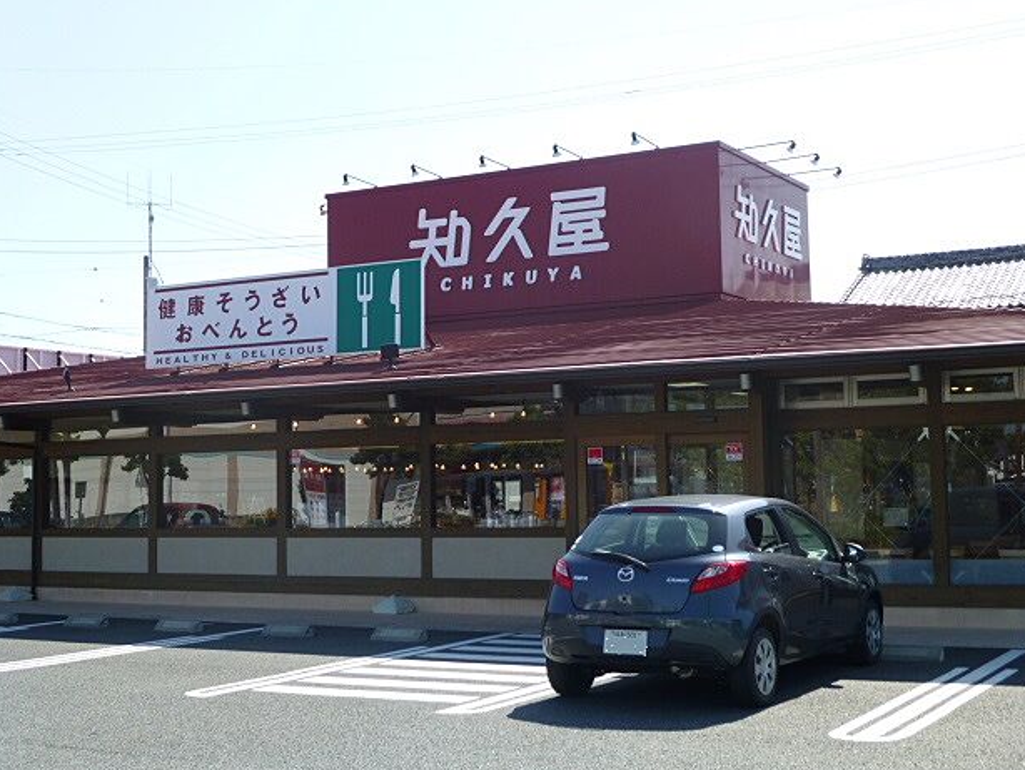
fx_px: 1481
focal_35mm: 50
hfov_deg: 38.2
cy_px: 386
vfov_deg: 29.1
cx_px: 526
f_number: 4
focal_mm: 8.6
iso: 100
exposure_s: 1/500
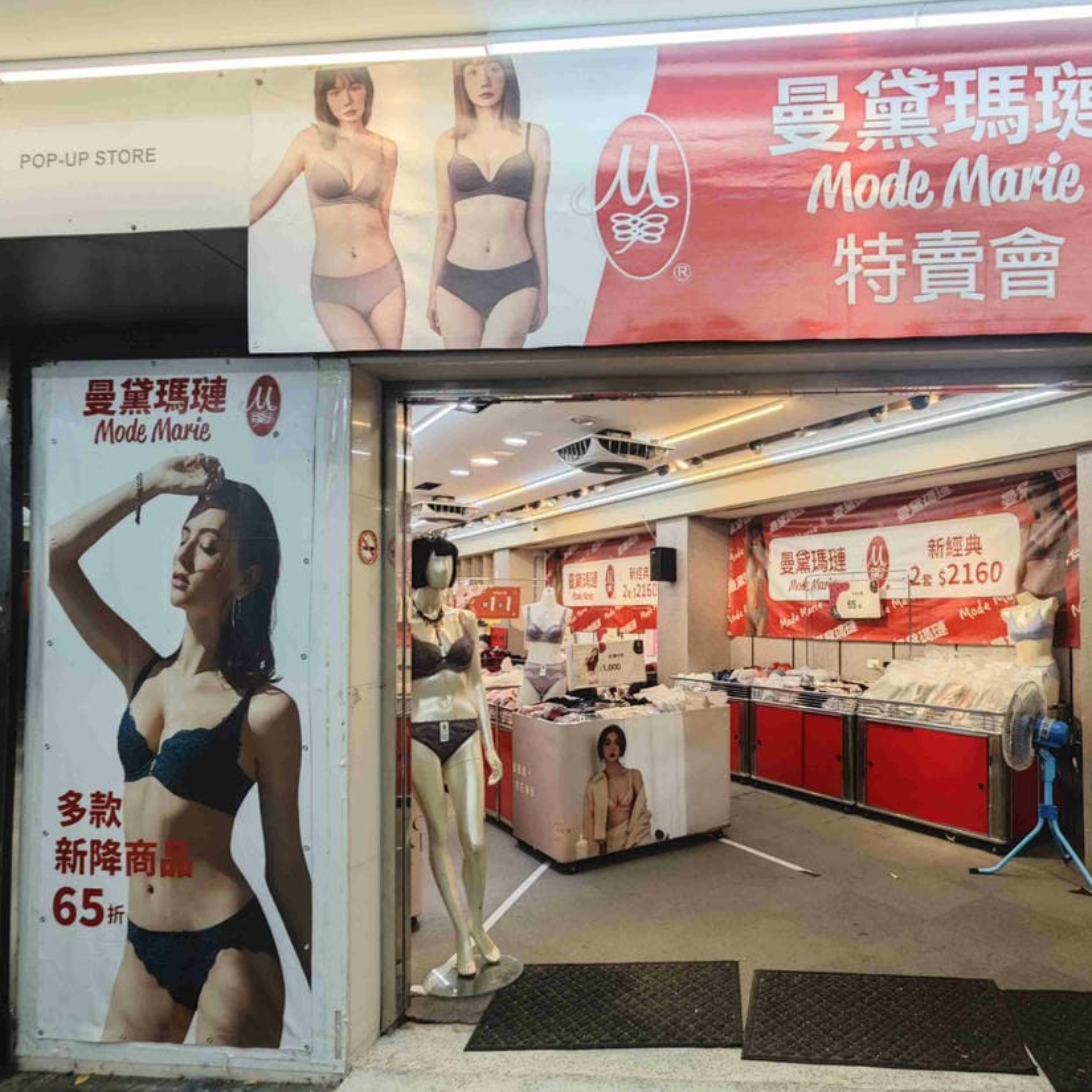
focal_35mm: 18
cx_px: 744
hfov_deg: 77.6
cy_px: 594
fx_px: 642
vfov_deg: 80.5
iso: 100
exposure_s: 1/60
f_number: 1.8
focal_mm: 2.03
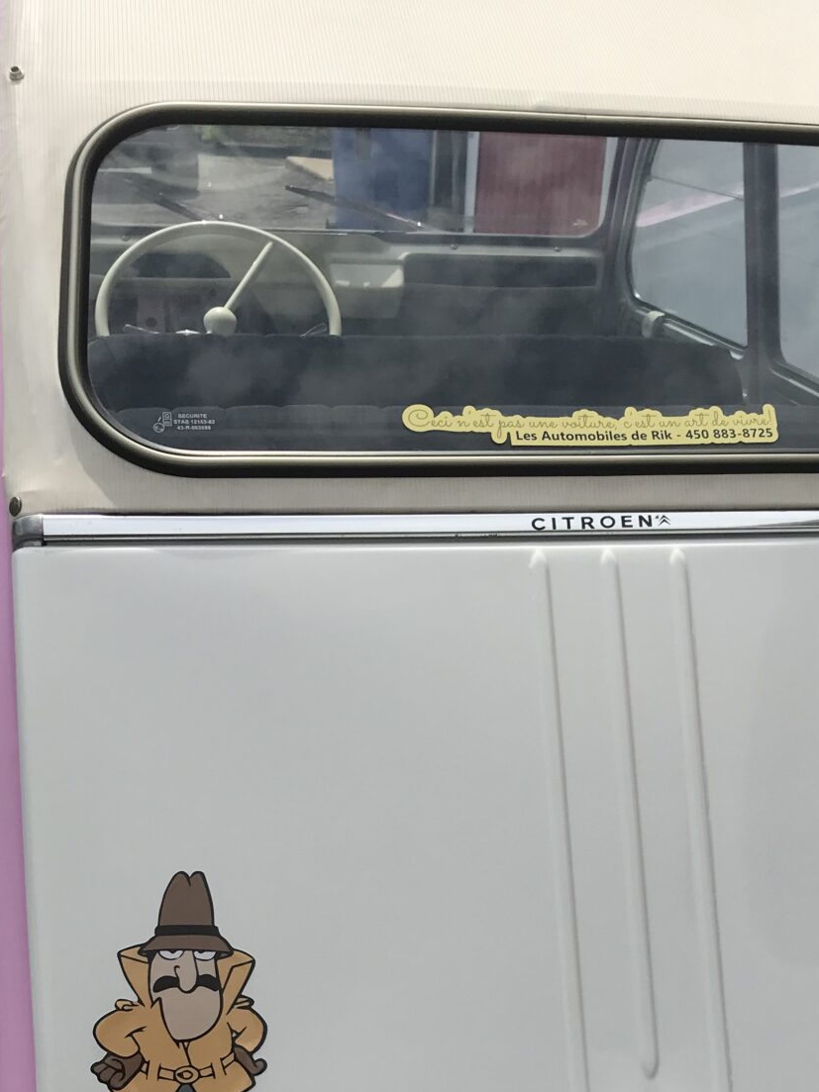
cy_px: 903
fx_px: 1641
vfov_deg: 35.4
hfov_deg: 27.9
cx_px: 520
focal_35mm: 52
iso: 20
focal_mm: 3.99
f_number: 1.8
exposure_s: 1/4566
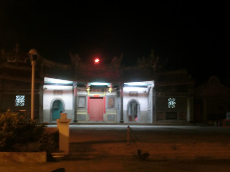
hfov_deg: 28.2
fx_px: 458
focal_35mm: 69
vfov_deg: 21.3
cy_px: 86
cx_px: 115
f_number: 4.8
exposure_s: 1/6
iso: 800
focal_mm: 12.29
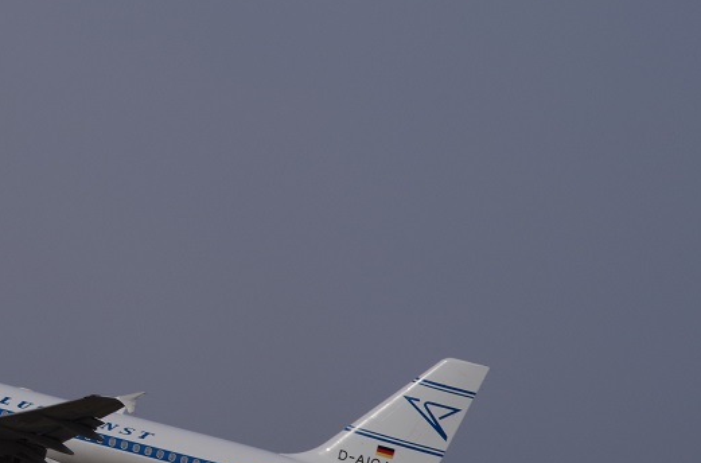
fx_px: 7629
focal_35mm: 393
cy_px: 417
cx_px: 40
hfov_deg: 5.3
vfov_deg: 3.5
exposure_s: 1/800
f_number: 11
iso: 200
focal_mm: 133
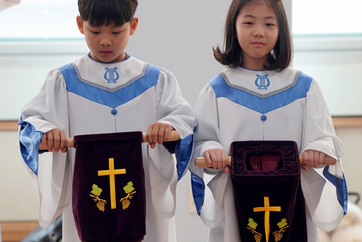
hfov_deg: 10.6
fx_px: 1951
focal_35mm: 194
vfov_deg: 7.1
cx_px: 195
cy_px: 115
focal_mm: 150
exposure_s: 1/160
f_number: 4
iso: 640
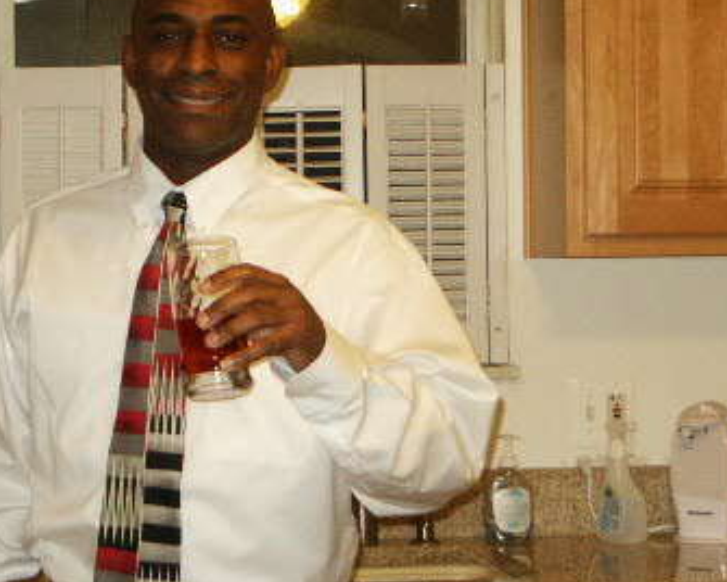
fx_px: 2087
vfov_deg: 15.9
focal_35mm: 97
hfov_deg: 19.7
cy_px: 295
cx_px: 230
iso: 200
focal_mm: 10.86
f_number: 3.6
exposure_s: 1/45
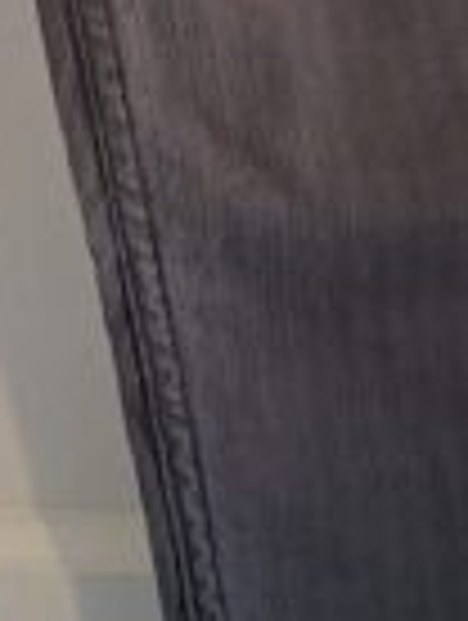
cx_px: -81
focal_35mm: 133
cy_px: -518
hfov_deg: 11.0
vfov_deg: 13.3
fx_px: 2390
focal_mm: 5.54
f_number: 1.8
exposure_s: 1/30
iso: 400
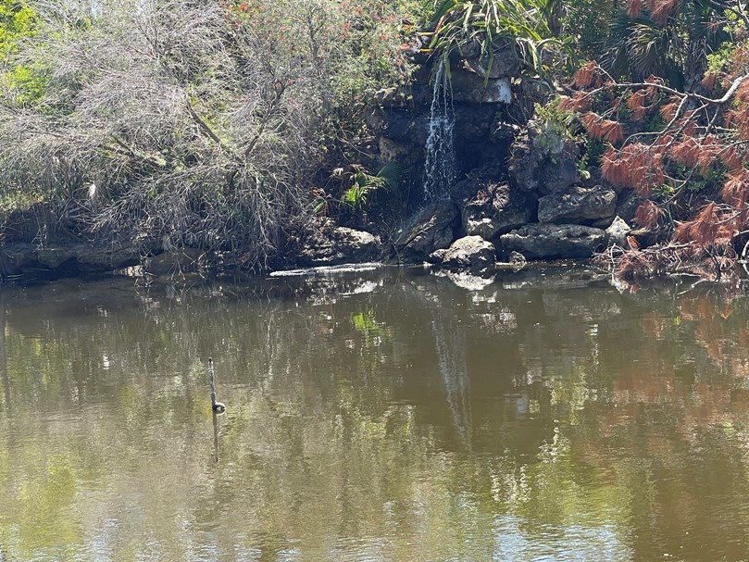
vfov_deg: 18.2
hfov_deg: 24.1
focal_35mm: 81
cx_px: 466
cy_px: 281
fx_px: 1753
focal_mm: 7.5
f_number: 2.2
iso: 20
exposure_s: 1/274
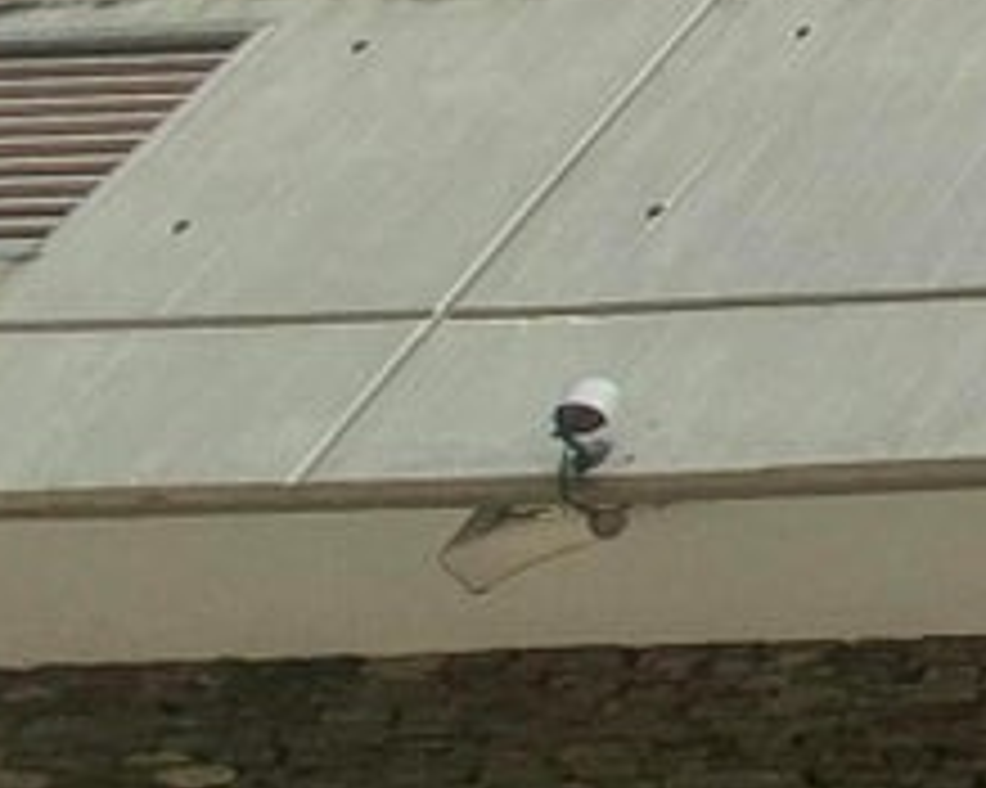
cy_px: -72
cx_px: 2879
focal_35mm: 79
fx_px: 2304
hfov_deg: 11.9
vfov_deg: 18.7
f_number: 2.2
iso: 50
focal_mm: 1.74
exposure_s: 1/3504
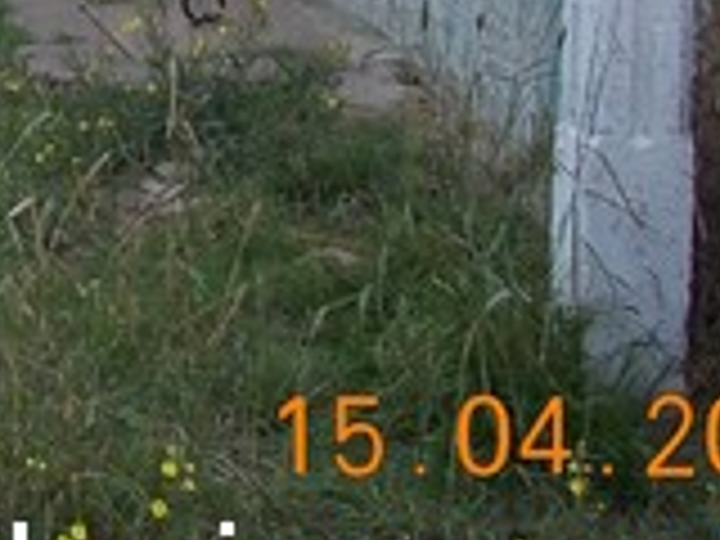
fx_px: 3786
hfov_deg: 10.1
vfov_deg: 7.8
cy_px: -549
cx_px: -662
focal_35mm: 182
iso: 80
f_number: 3.1
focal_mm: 5.3
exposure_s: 1/250
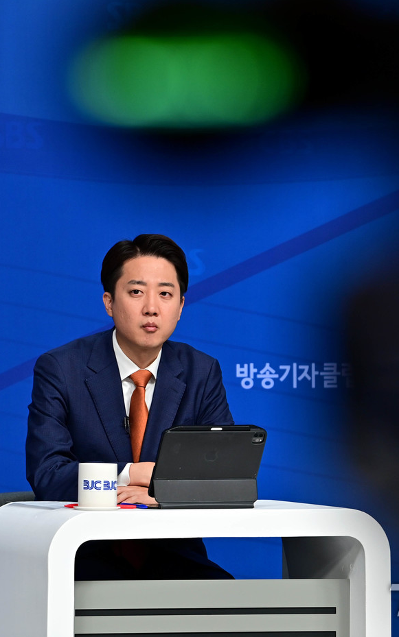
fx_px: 5339
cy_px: 318
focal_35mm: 307
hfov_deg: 4.3
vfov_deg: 6.8
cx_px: 183
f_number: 4.5
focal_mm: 200
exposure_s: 1/250
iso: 500
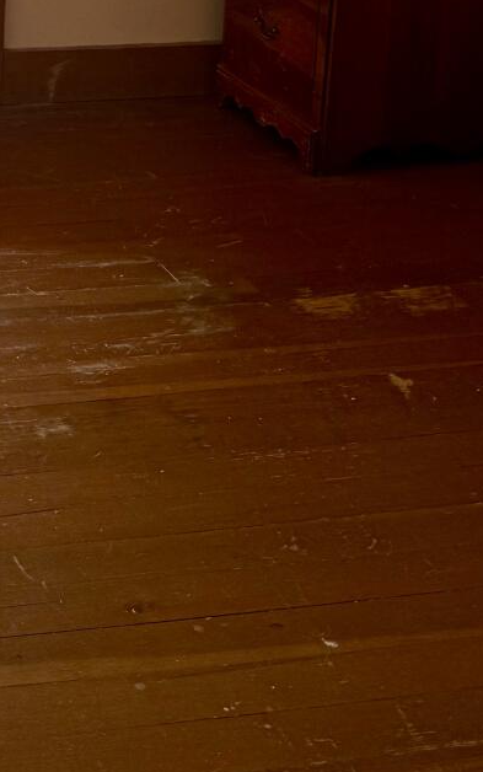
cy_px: -214
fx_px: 1704
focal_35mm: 81
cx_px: -359
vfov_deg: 22.9
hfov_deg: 14.4
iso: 64
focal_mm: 6.76
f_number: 1.78
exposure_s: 1/131
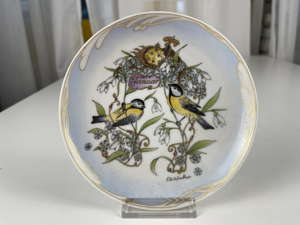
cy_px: 112
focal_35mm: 25
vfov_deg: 54.9
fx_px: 217
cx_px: 150
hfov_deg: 69.4
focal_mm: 5.1
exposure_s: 1/226
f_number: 1.6
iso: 32
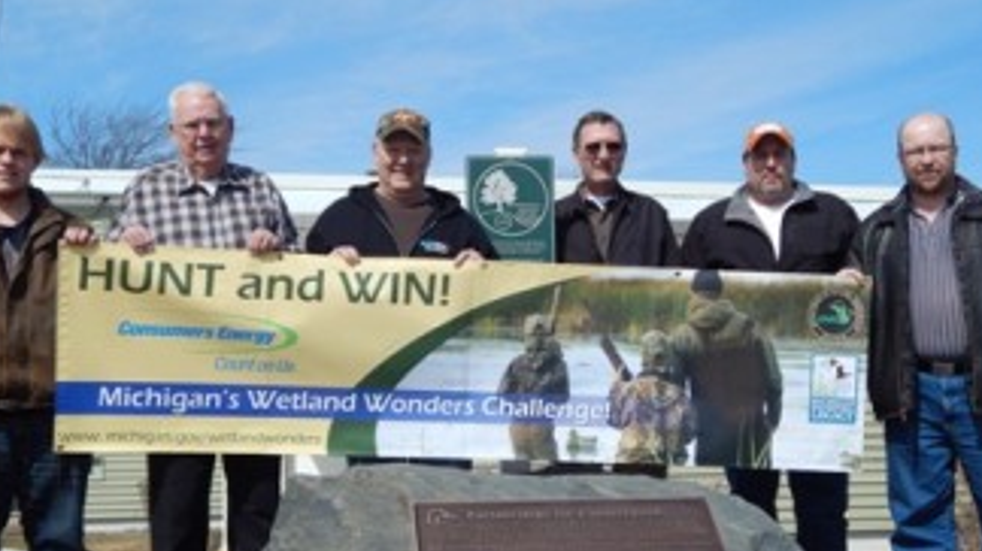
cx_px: 485
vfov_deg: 23.8
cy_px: 363
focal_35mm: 50
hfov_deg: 41.3
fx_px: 1302
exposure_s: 1/400
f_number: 7.1
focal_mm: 7.7
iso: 125
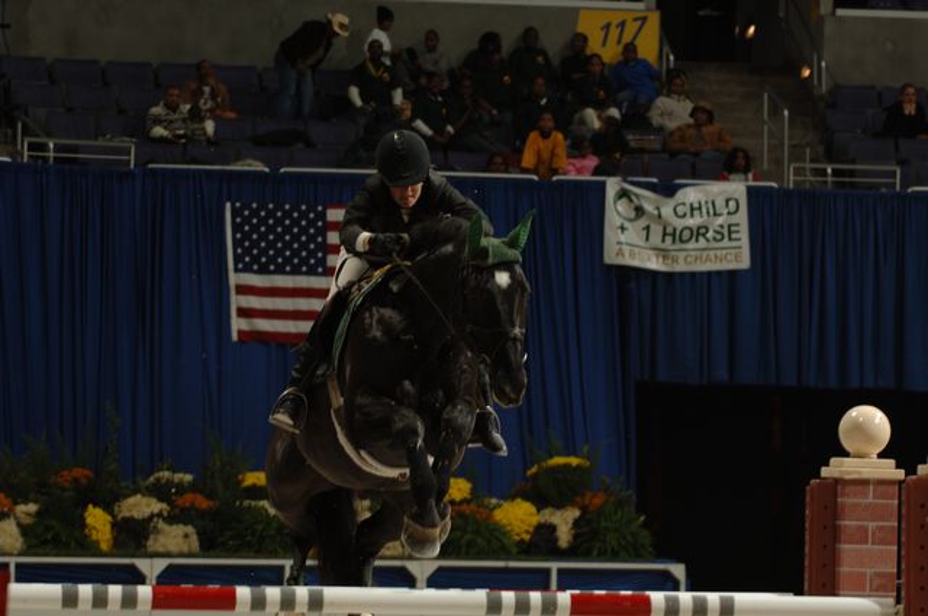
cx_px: 464
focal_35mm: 188
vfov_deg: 7.3
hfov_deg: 11.0
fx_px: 4827
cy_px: 308
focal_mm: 125
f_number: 5.6
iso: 200
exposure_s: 1/250
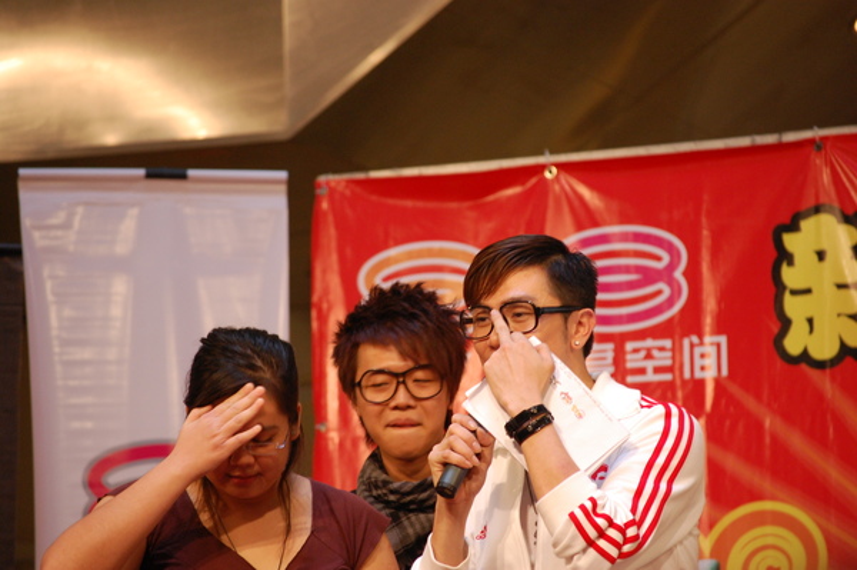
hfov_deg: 10.2
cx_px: 428
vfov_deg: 6.8
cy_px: 285
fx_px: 4817
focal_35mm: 202
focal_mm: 135
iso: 800
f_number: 5
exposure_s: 1/80
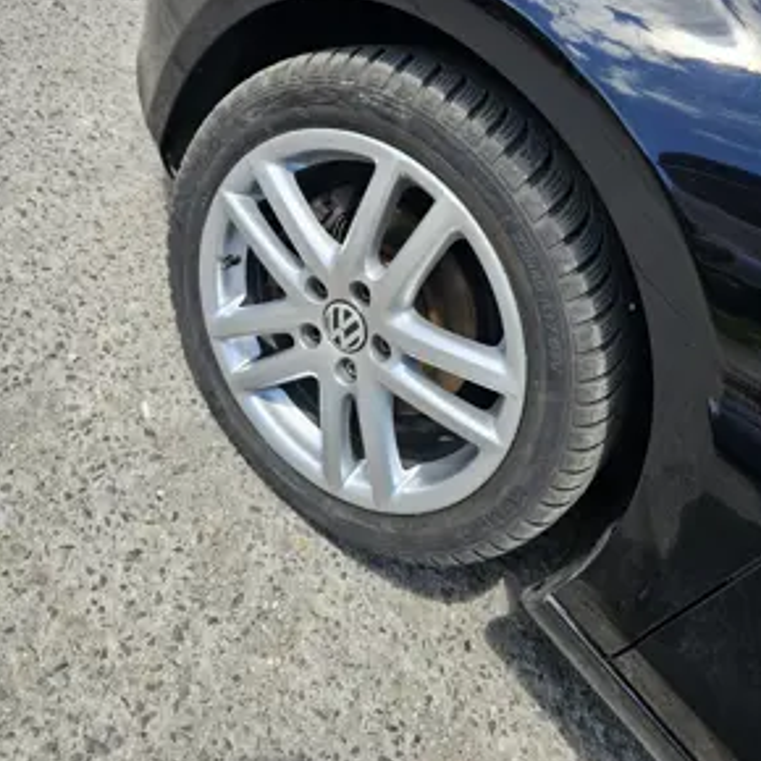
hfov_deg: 57.3
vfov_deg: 56.3
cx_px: 386
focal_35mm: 28
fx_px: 696
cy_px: 265
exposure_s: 1/357
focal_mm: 6.3
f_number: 1.7
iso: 10
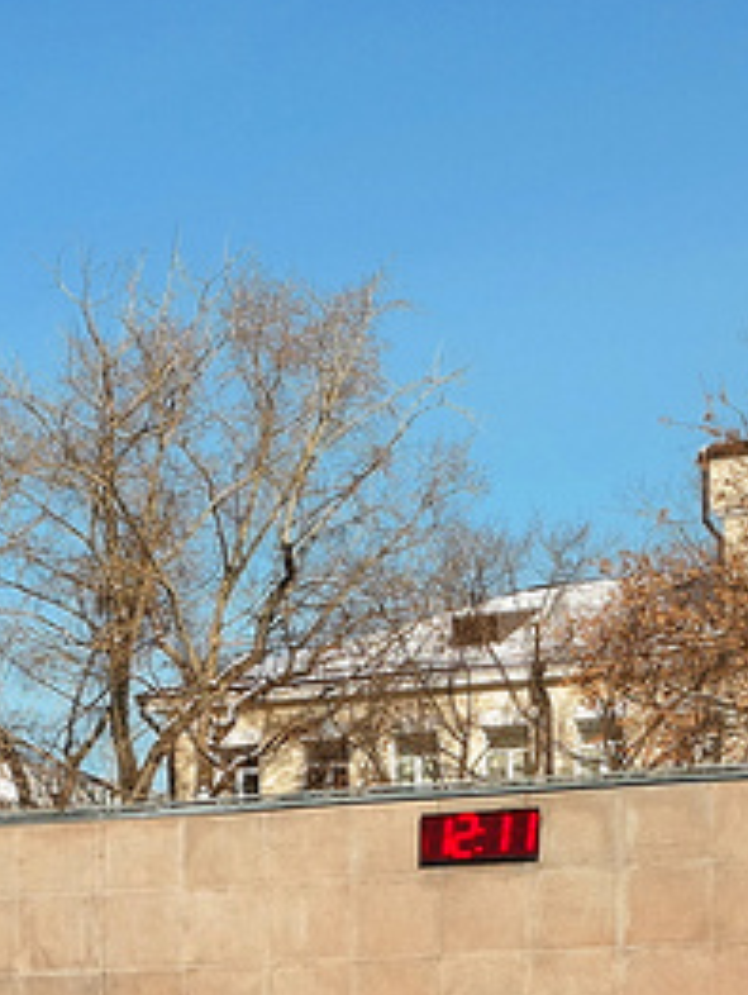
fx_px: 4430
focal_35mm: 154
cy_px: 1350
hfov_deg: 9.5
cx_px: -209
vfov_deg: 12.4
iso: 100
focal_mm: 20
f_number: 8
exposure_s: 1/250
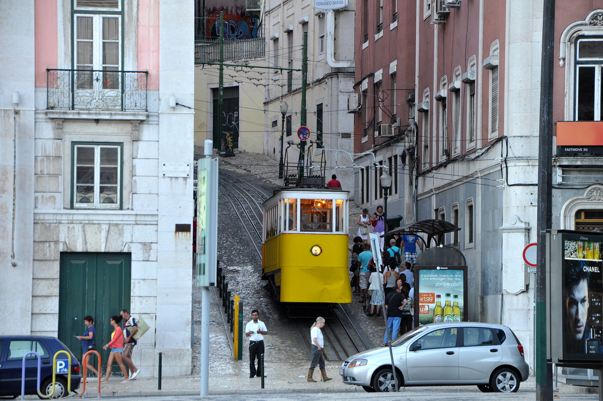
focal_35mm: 158
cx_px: 302
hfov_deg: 13.1
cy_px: 200
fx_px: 2635
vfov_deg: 8.7
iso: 500
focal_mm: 105
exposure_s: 1/60
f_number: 5.6
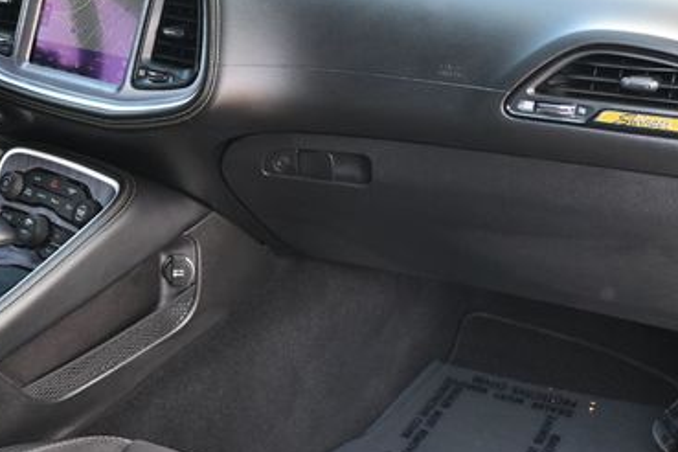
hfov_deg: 36.8
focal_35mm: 53
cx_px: 208
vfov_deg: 25.4
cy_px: 235
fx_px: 1004
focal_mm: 20.5
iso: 560
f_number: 3.8
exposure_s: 1/125
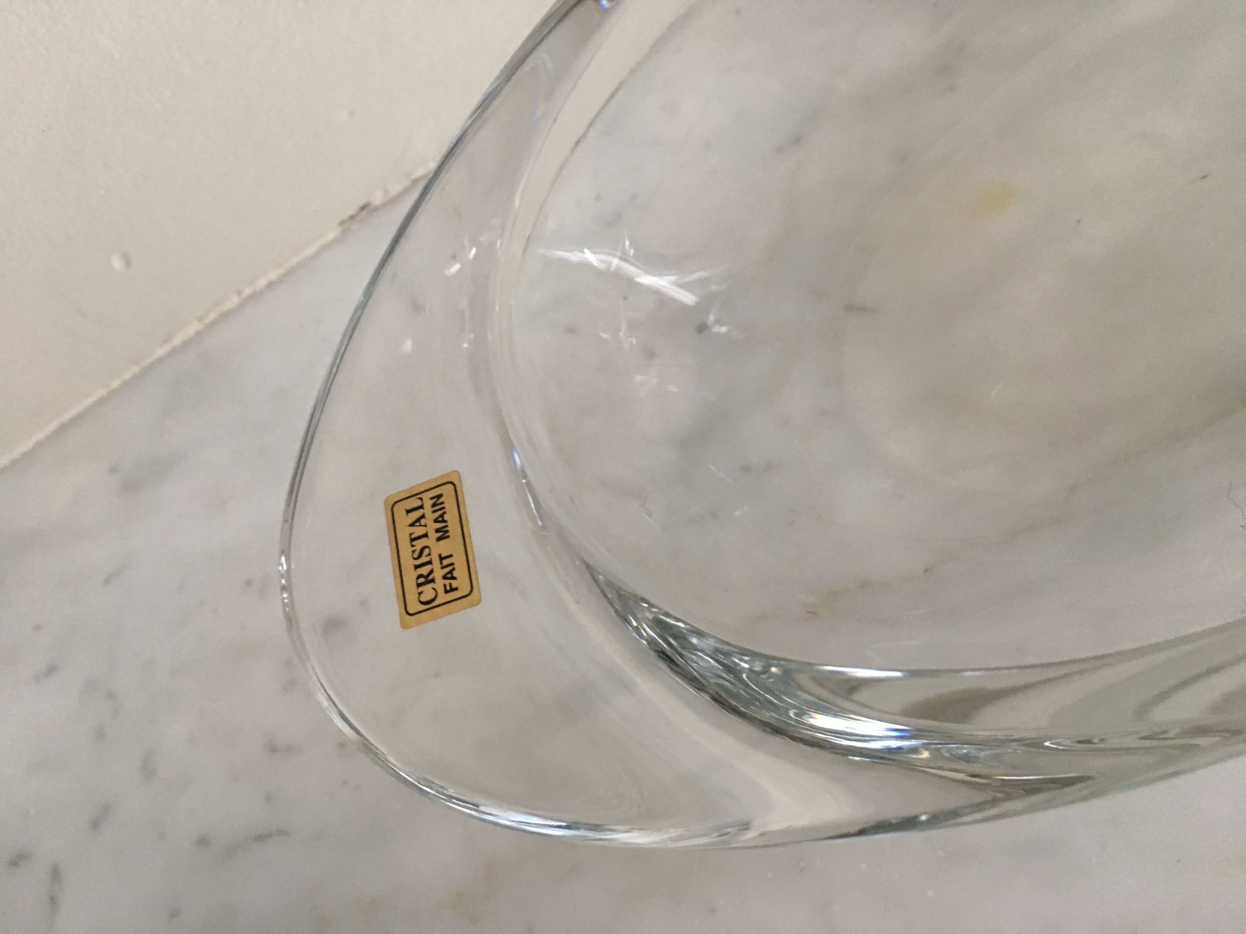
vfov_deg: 48.2
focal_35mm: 29
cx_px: 623
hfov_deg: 61.7
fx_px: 1044
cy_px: 467
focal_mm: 4.15
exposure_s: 1/33
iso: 160
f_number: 2.2
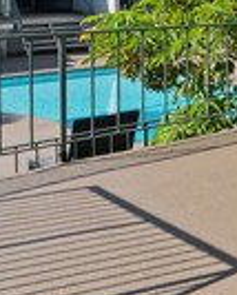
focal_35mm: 63
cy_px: -27
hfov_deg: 15.9
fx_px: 550
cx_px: 529
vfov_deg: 27.5
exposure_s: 1/250
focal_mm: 14
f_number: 9
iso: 100
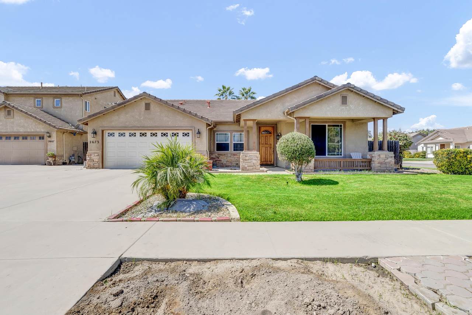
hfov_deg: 96.7
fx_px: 210
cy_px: 158
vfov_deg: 73.8
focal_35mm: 16
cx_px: 236
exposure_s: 1/125
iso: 80
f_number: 10
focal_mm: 16
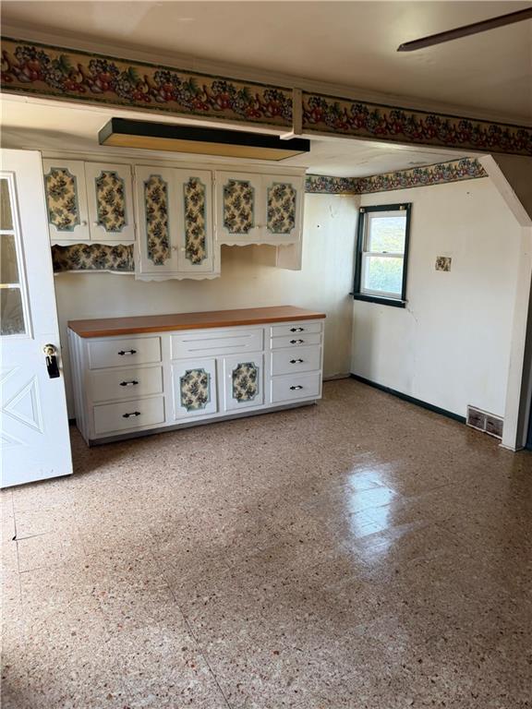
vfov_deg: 71.6
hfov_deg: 56.8
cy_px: 354
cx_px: 266
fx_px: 492
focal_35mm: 24
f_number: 1.78
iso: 160
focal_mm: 6.76
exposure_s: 1/121
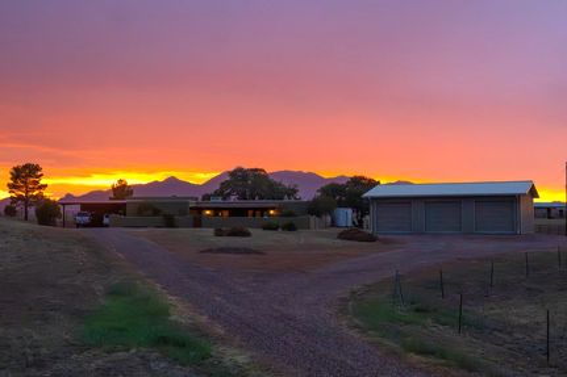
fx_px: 590
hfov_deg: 51.3
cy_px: 188
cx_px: 284
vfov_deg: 35.5
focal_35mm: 38
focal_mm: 25
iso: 6400
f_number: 5
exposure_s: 1/250
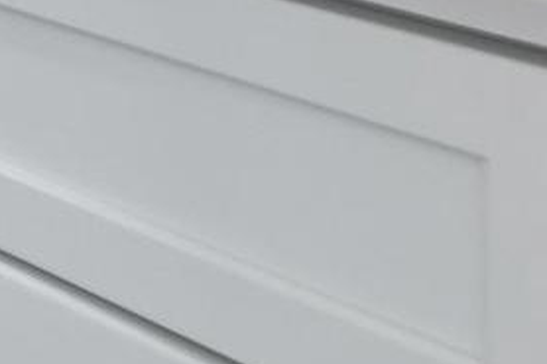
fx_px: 1260
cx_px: -822
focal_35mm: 83
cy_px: -459
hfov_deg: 14.2
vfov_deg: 13.1
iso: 640
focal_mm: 16
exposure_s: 1/6
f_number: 10
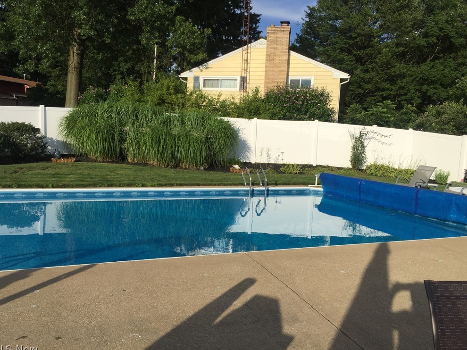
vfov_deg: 46.8
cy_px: 176
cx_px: 230
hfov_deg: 60.0
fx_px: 405
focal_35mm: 30
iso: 32
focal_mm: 4.15
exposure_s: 1/3300
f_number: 2.2
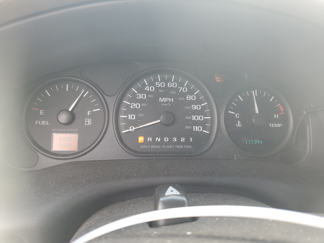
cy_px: 122
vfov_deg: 53.1
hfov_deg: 67.3
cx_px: 162
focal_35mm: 26
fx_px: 243
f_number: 1.5
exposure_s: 1/120
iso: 52
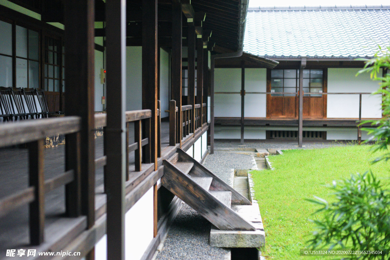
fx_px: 542
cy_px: 130
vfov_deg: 27.0
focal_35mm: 50
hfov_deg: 39.6
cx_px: 195
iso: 5000
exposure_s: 1/3200
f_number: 2.2
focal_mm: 50
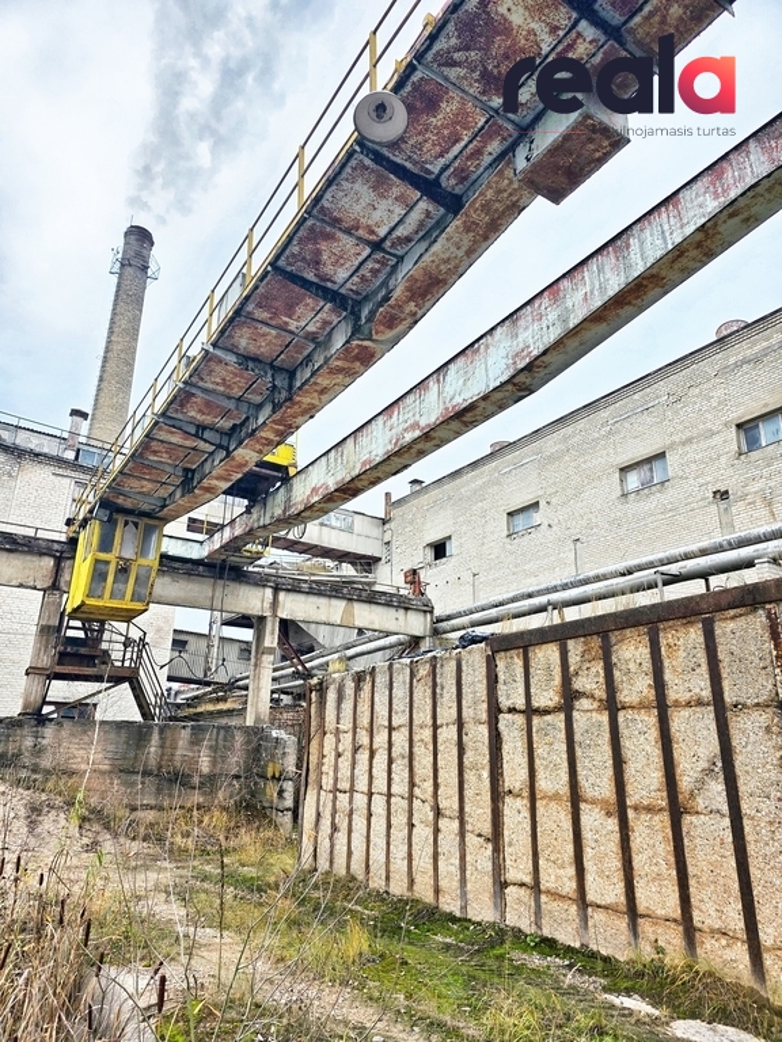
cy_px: 521
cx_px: 391
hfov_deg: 58.9
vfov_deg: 73.9
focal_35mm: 23
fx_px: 693
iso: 25
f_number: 1.7
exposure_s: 1/359
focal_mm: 6.3
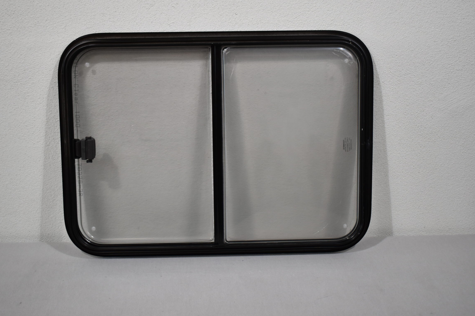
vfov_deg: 27.8
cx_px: 224
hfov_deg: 40.7
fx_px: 641
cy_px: 142
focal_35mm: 49
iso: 640
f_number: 4.2
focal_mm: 29
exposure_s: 1/250
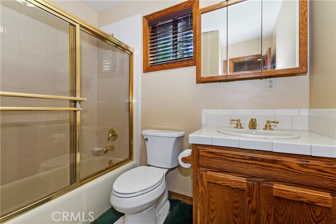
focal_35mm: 15
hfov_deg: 100.4
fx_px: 140
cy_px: 112
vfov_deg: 77.4
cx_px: 168
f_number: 8
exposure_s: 1/30
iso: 400
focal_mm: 10
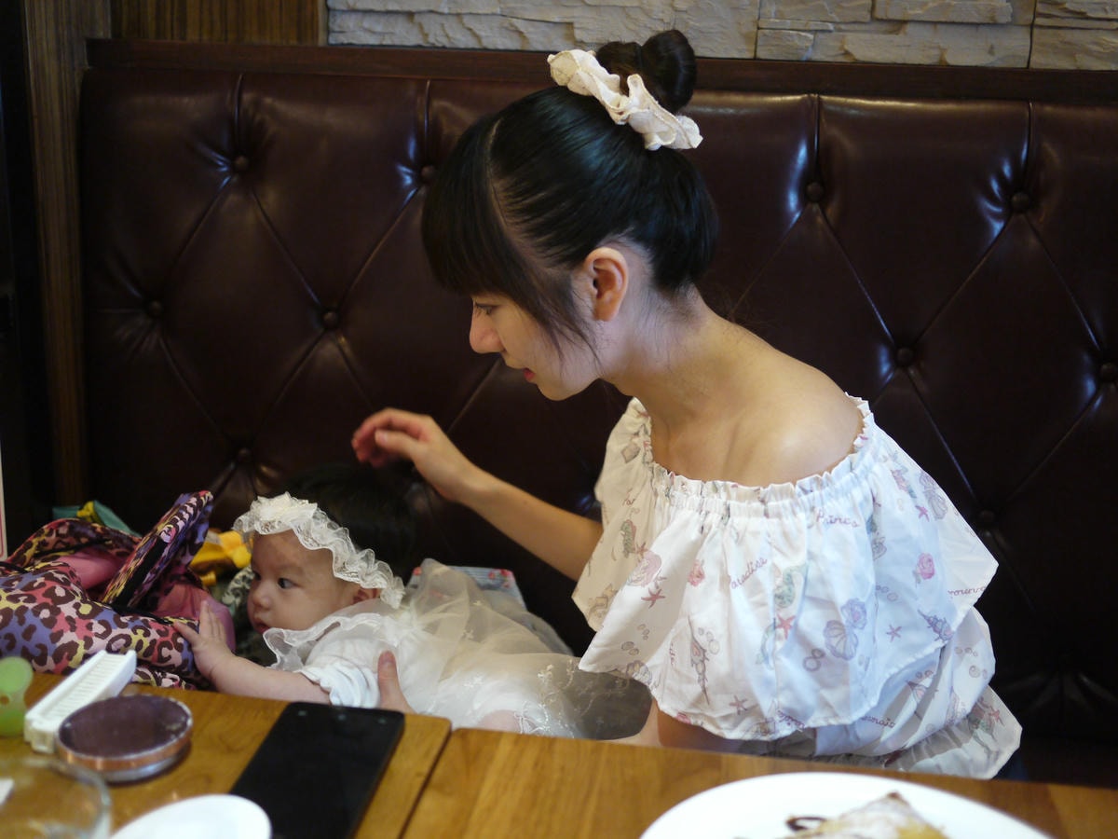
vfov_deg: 36.0
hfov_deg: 46.8
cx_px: 559
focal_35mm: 40
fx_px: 1292
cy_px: 420
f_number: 1.7
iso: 640
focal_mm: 20
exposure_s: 1/60
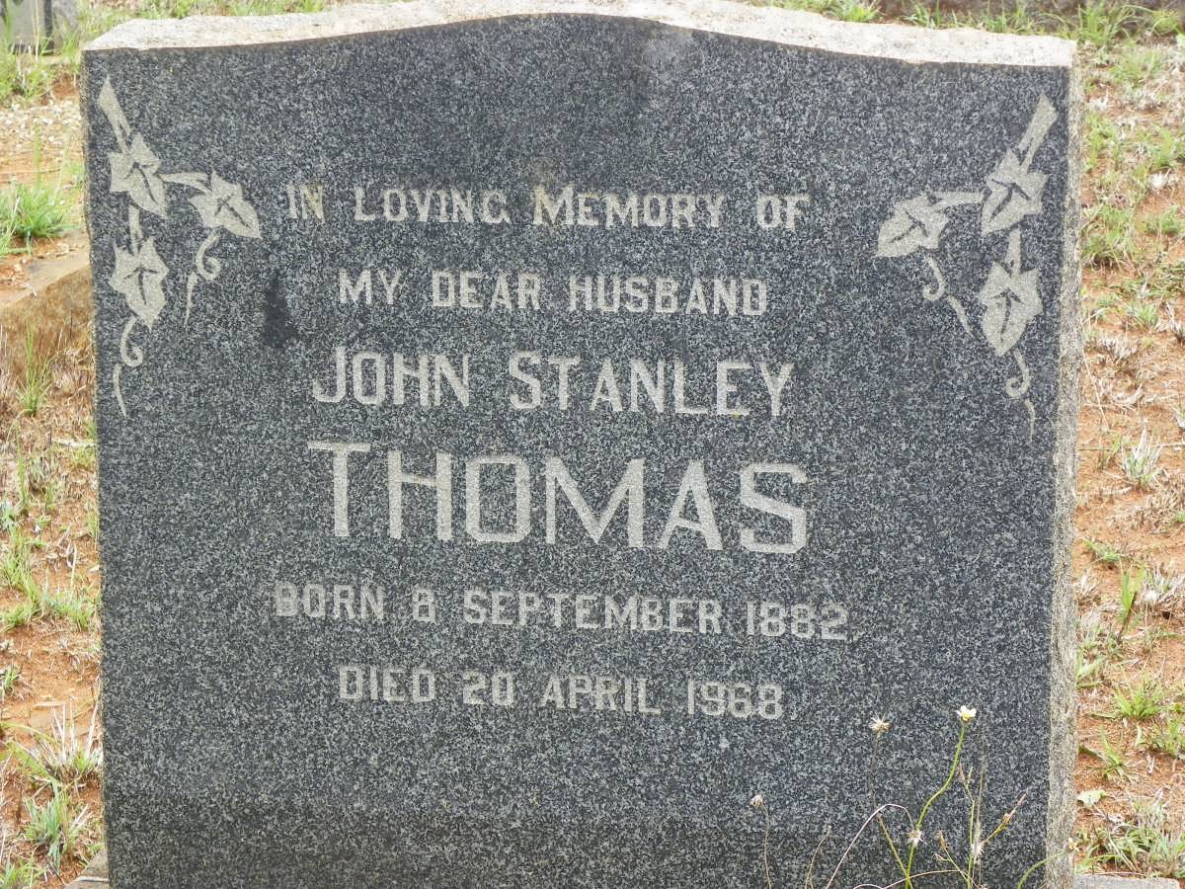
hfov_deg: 19.6
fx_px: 3423
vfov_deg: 14.8
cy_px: 444
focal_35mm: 100
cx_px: 592
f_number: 4
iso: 64
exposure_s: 1/100
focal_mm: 17.8
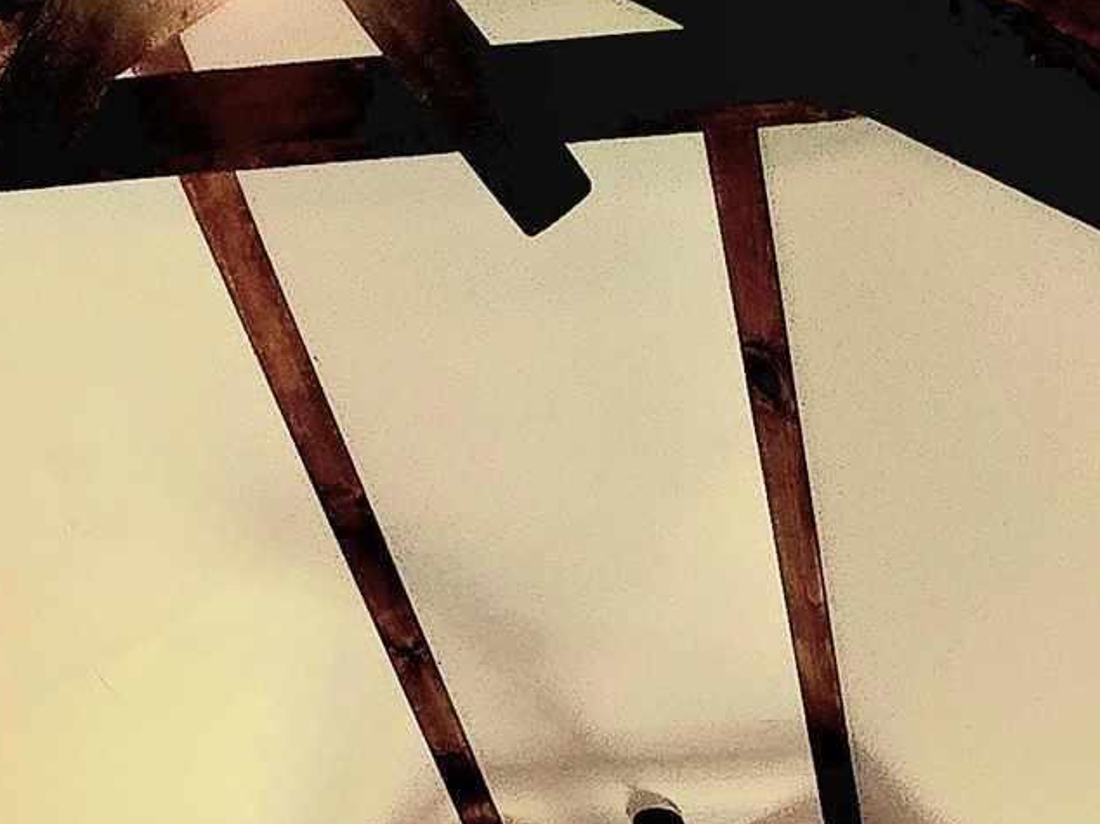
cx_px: 864
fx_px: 2001
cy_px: 1927
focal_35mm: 63
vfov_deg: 15.1
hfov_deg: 30.1
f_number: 2.2
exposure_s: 1/55.2
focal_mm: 2.2
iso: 64
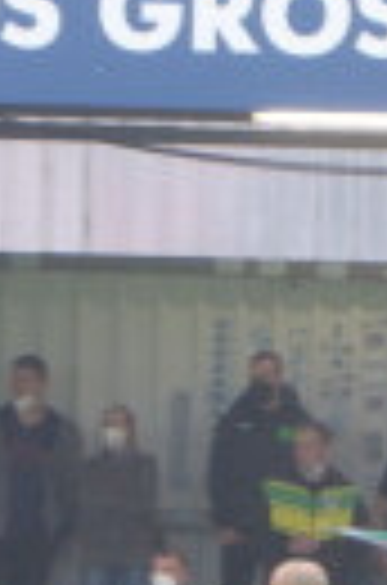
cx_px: 886
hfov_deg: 1.3
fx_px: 16518
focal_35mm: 1019
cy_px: 621
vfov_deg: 2.0
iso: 320
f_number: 5.7
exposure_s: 1/80
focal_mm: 50.5
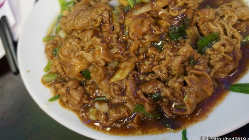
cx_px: 136
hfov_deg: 49.7
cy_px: 47
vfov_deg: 29.1
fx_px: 268
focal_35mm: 41
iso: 1000
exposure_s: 1/60
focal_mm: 21
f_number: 4
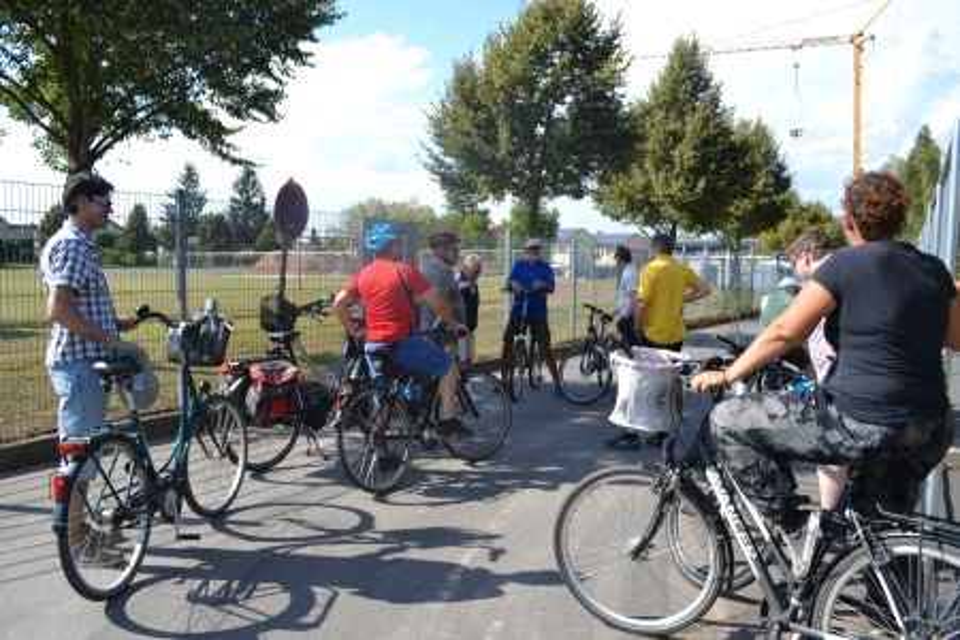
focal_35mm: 27
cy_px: 320
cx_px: 480
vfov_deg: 47.9
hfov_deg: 67.4
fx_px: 720
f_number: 7.1
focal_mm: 18
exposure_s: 1/200
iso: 100
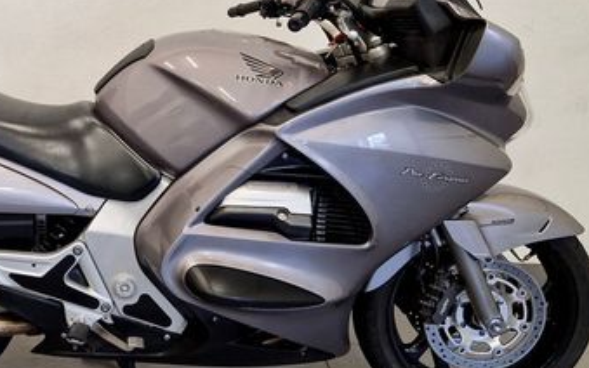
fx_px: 739
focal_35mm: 46
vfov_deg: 27.9
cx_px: 115
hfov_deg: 41.5
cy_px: 130
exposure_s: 1/100
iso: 320
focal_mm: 5.4
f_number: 1.8
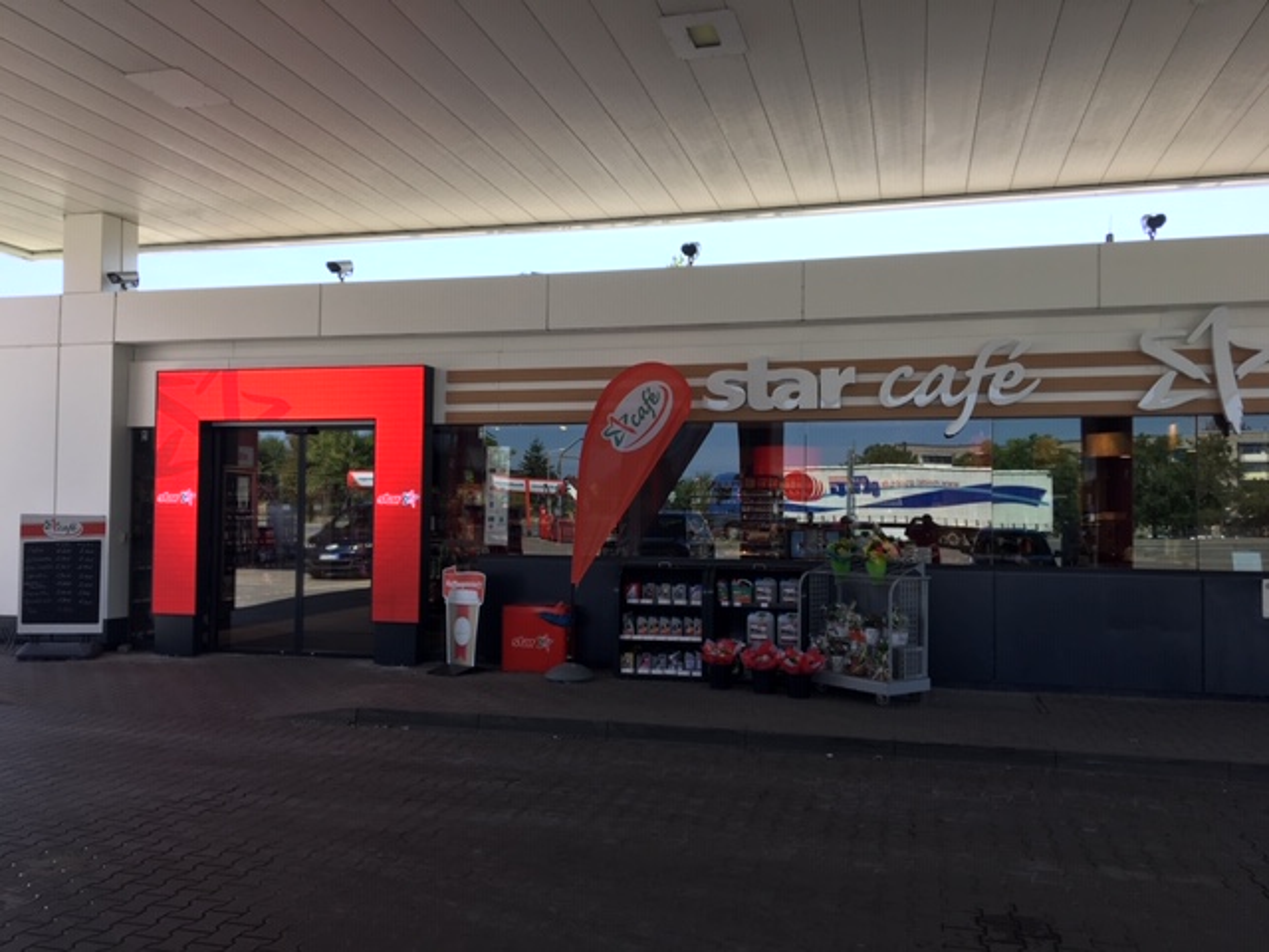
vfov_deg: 48.2
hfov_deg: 61.7
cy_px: 476
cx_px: 634
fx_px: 1063
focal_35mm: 29
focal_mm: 4.15
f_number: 2.2
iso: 25
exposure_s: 1/370
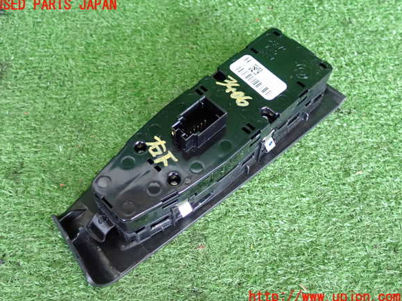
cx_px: 198
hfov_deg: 47.9
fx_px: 453
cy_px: 151
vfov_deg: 36.8
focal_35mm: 39
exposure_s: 1/30
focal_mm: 6.83
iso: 800
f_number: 2.7
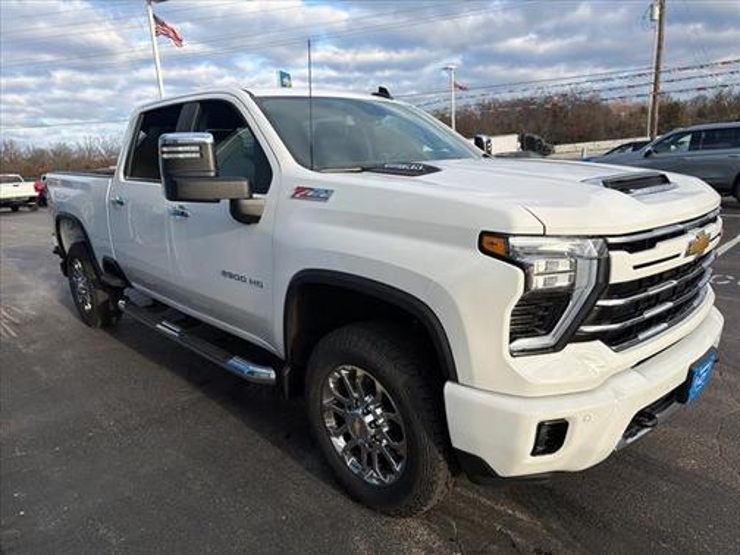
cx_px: 370
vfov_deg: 56.8
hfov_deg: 71.6
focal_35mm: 24
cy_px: 278
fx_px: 513
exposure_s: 1/1901
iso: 80
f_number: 1.78
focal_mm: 6.76
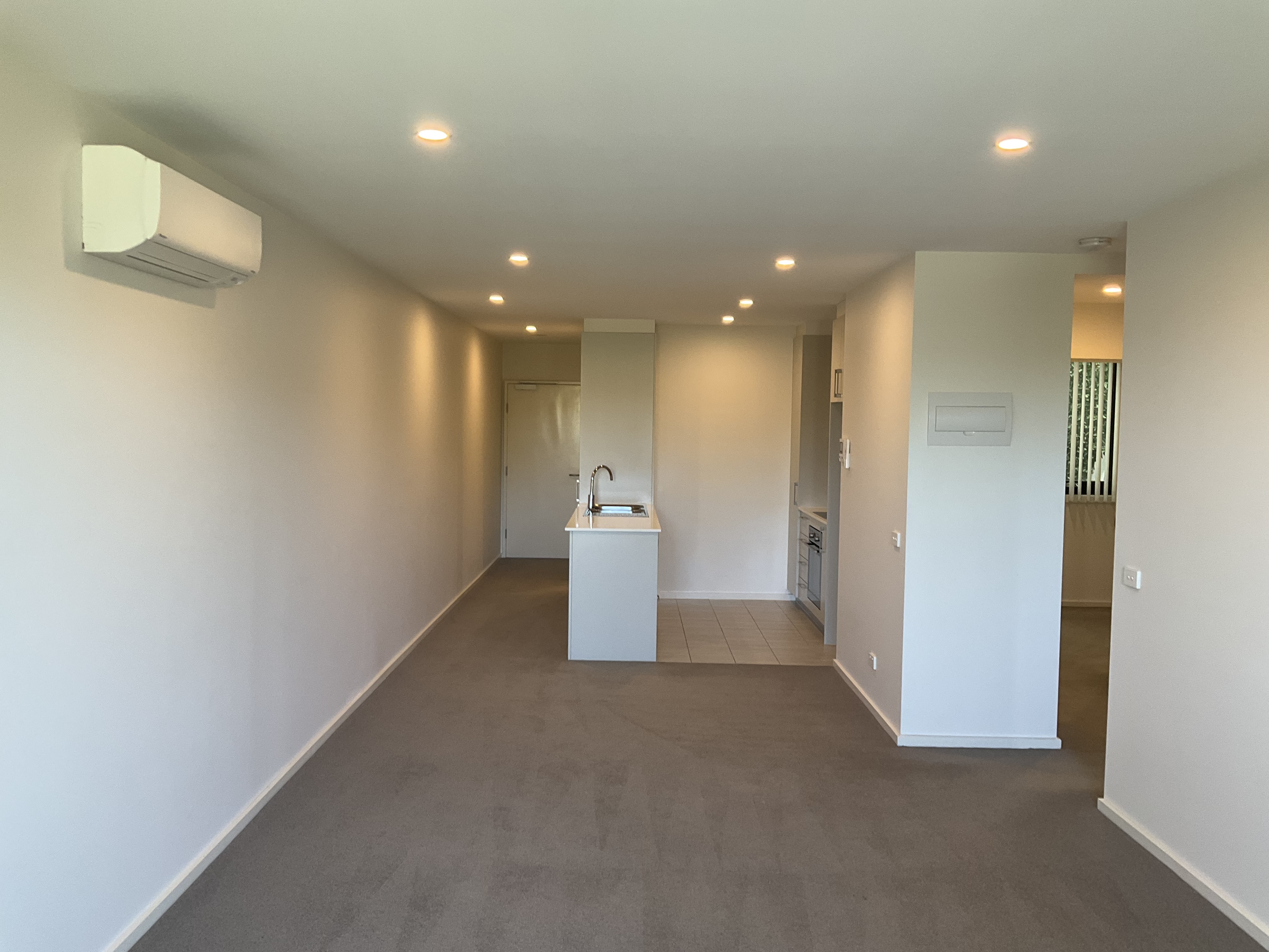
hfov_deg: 61.7
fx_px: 1063
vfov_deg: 48.2
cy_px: 476
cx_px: 634
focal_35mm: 29
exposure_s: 1/50
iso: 40
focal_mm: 3
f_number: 1.8
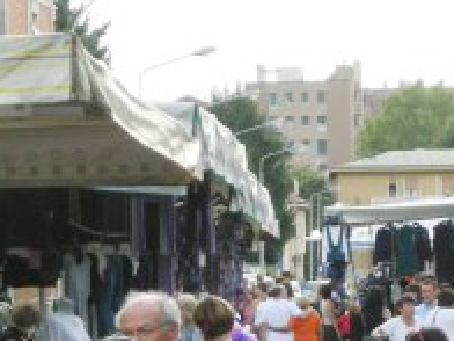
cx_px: 317
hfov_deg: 7.4
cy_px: 226
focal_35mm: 268
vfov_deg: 5.5
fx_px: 3515
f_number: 4.7
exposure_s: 1/132
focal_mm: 17.1
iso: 121
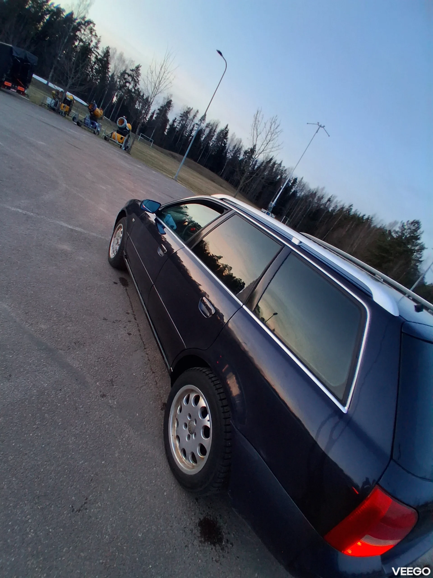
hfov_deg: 74.7
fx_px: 284
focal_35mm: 17
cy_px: 289
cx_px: 216
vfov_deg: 91.0
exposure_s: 1/50
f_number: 2.2
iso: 200
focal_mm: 1.4
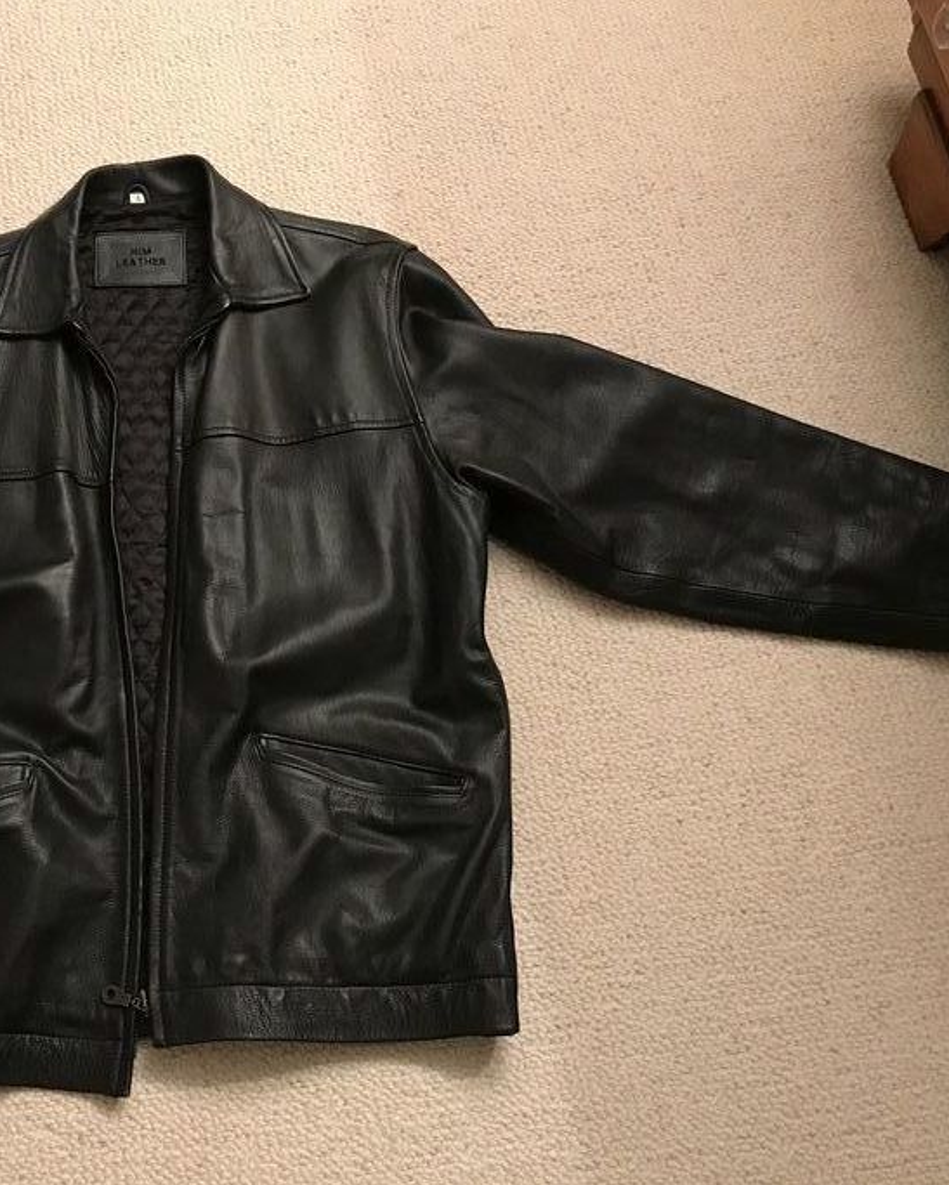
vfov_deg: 45.8
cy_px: 578
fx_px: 1403
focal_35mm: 40
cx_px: 210
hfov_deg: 36.3
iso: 100
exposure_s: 1/14
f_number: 1.8
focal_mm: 3.99
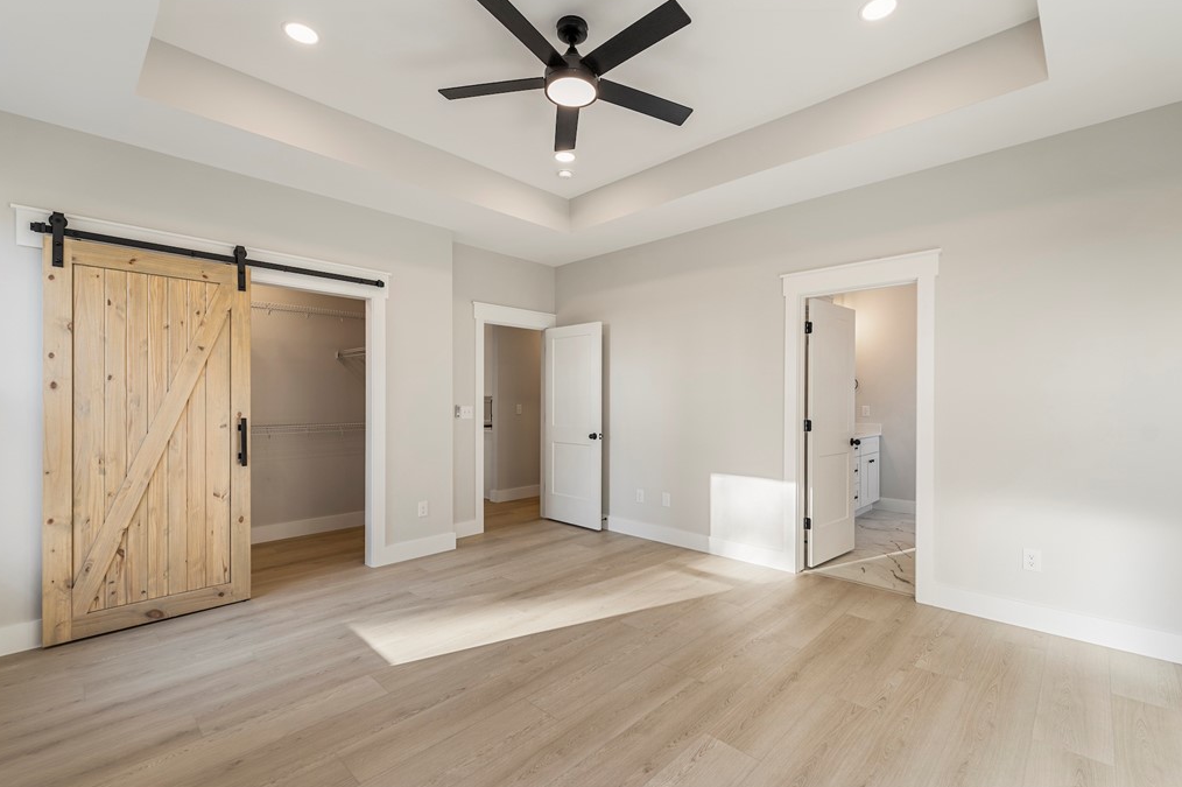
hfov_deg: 100.4
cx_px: 604
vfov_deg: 77.2
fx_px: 492
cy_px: 405
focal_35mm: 15
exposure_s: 1/13
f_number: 6.3
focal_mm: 14
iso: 400
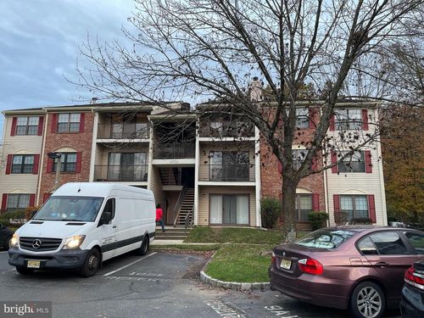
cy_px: 159
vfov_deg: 54.9
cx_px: 212
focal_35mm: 25
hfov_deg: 69.4
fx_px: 306
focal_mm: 5.1
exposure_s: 1/103
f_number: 1.6
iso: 125
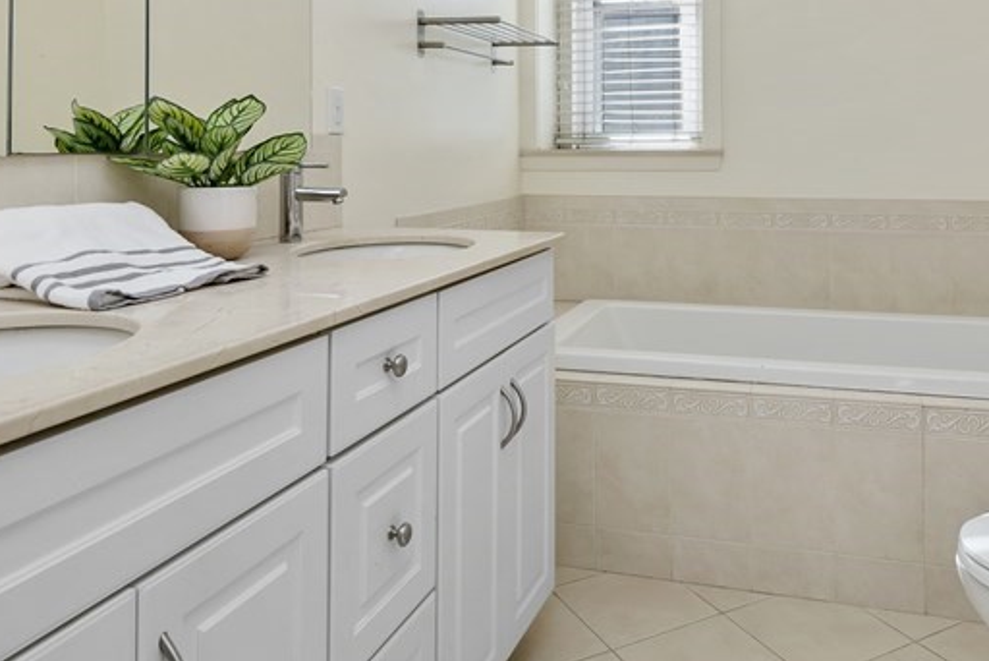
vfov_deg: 42.0
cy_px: 148
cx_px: 591
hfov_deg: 61.4
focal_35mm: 30
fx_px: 825
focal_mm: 10
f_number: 5.6
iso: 200
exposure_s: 1/200
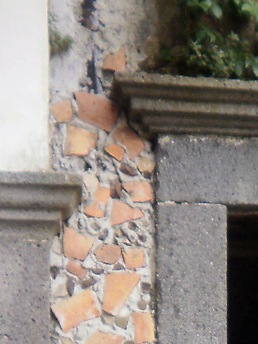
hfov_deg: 12.3
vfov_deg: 15.9
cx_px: 399
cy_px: 507
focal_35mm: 114
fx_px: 1132
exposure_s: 1/320
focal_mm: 4.65
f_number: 2.6
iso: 100
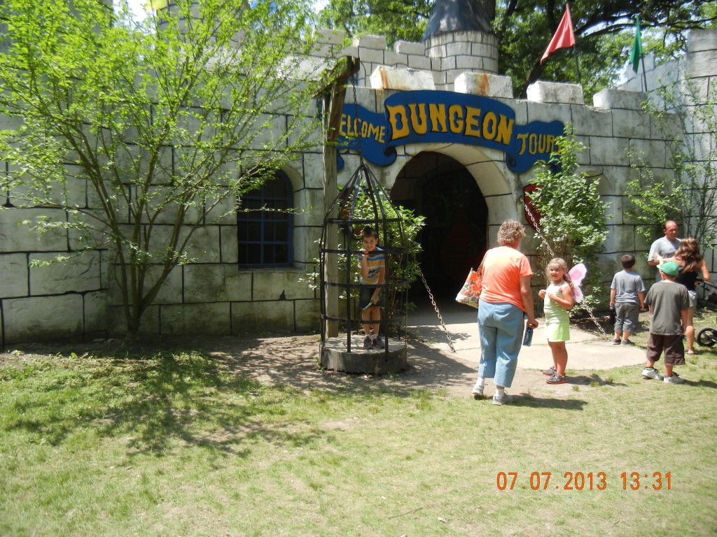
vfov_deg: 46.8
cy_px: 268
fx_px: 621
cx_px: 358
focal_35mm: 30
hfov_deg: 60.0
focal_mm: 5.4
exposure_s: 1/569
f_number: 3.5
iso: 160
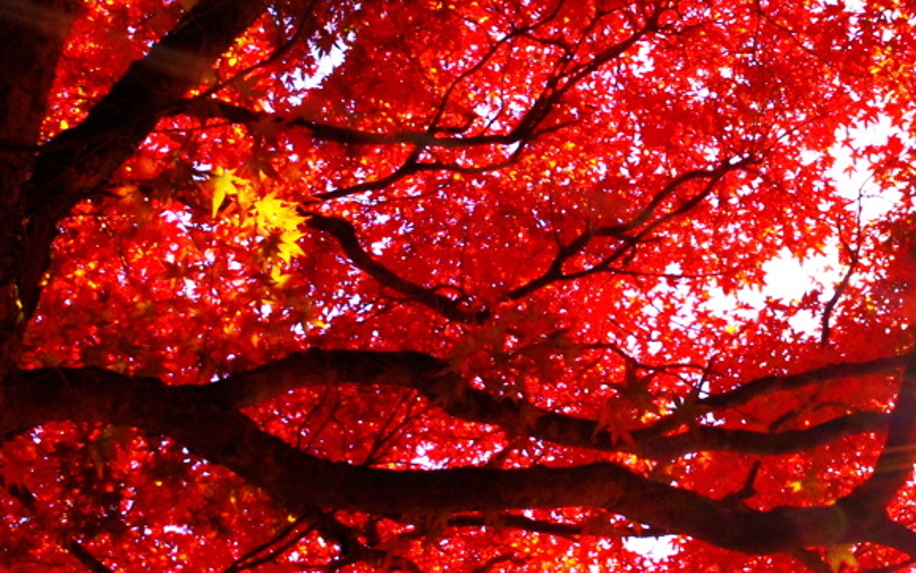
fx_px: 2696
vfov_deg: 12.0
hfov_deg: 19.1
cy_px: 55
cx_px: 702
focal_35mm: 108
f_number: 32
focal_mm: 40
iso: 800
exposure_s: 1/80
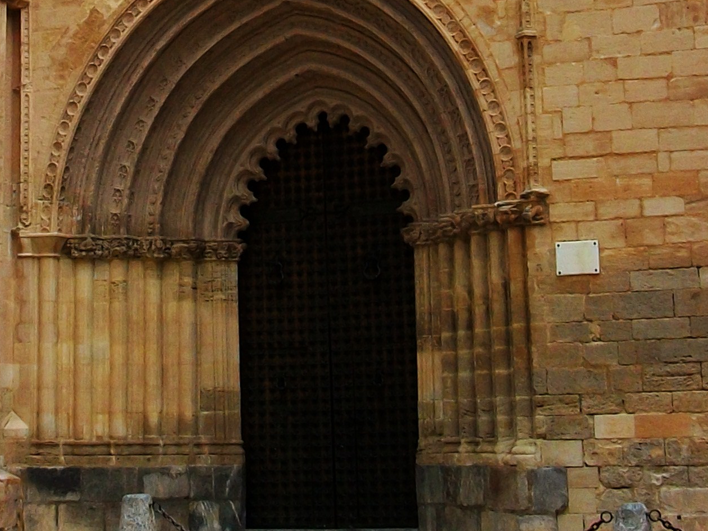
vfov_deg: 15.4
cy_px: -79
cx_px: 203
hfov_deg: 21.0
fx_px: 1902
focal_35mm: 93
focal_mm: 5.7
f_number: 5.5
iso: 80
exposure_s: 1/373
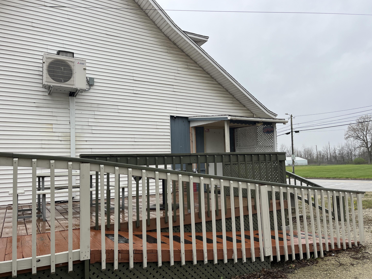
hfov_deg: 65.3
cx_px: 187
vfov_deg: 51.4
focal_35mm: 27
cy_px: 142
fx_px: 290
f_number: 1.6
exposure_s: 1/657
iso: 50
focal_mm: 5.1
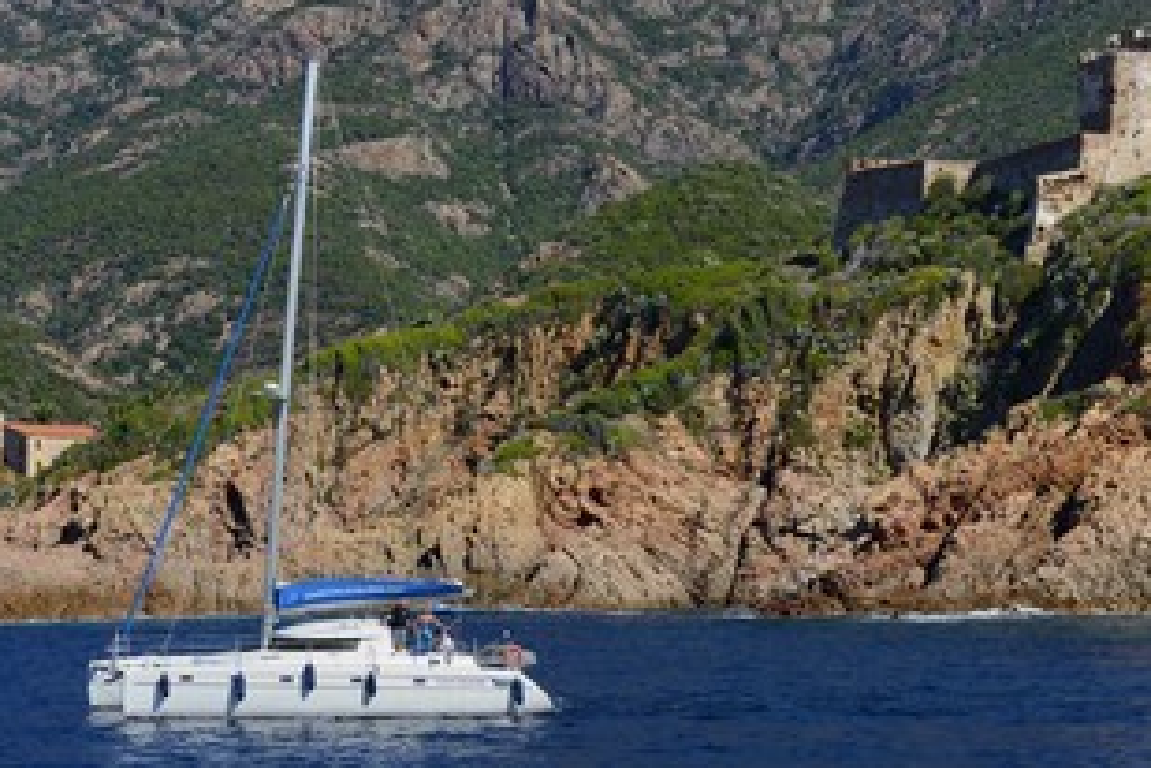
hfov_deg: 21.5
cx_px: 626
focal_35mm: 95
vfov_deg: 14.4
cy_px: 280
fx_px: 3037
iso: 400
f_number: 10
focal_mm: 70
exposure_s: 1/500
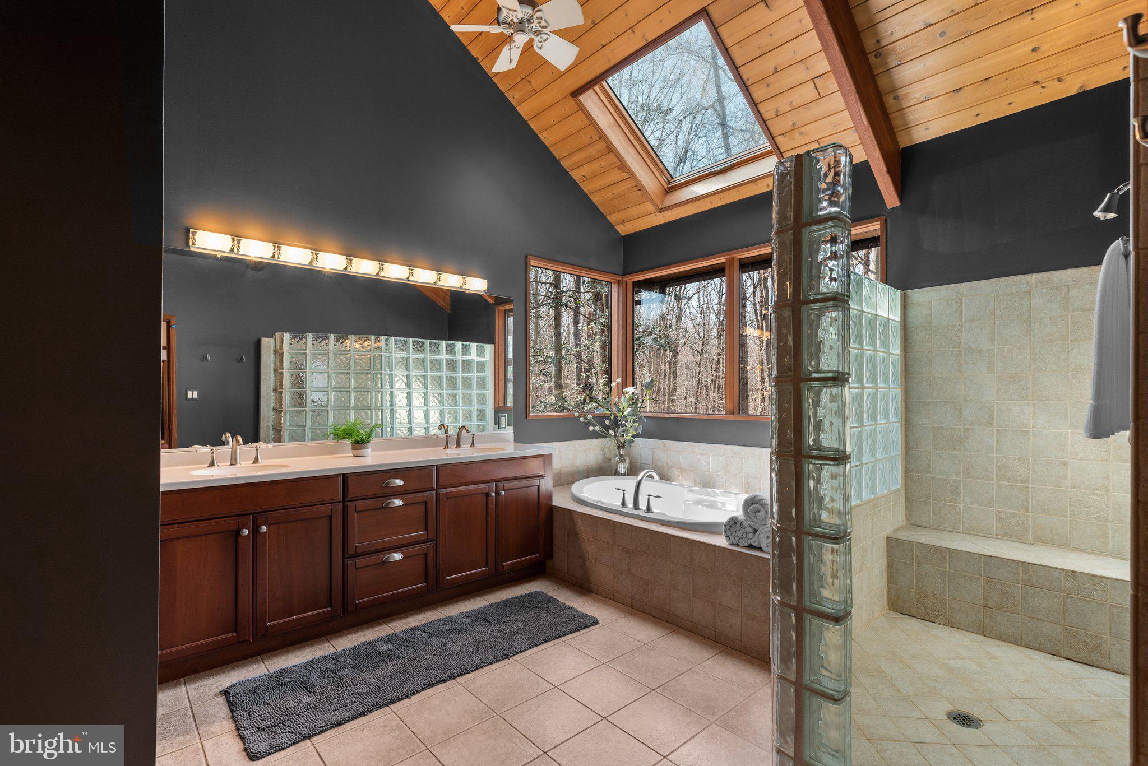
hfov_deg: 96.7
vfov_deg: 73.8
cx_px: 574
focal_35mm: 16
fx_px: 510
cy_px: 383
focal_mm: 16
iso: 200
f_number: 8
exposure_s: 1/8
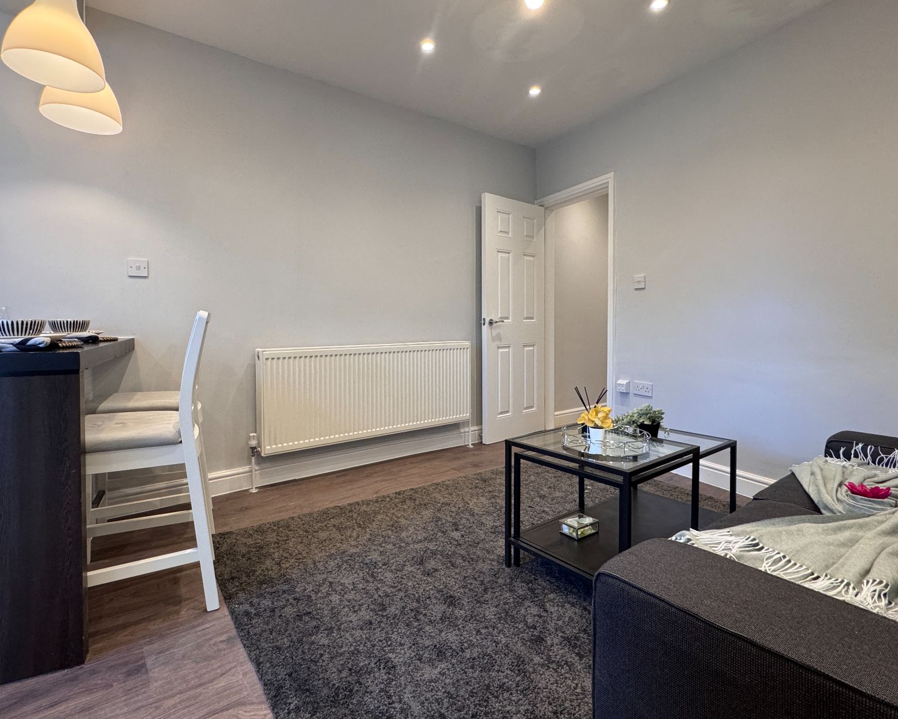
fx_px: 478
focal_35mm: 18
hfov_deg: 86.2
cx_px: 414
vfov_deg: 73.7
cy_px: 331
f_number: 2.2
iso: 200
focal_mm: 2.22
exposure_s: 1/100
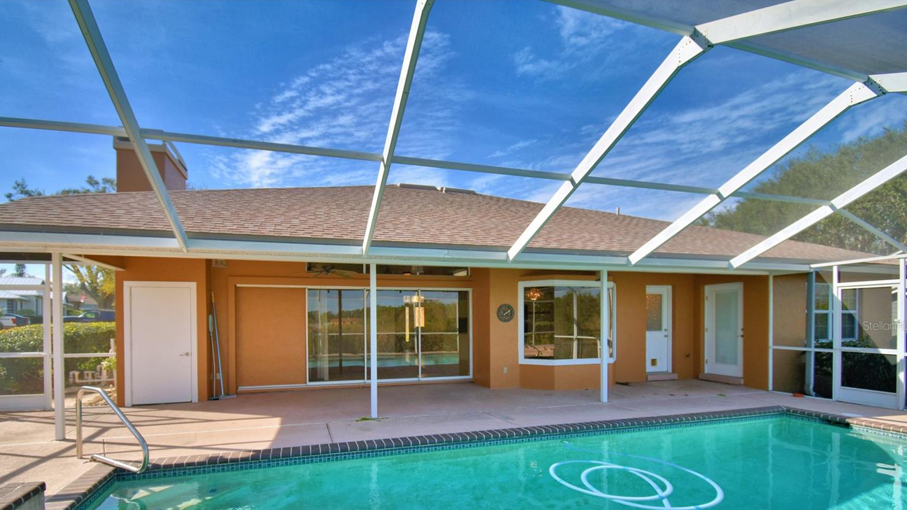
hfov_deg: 95.8
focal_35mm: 17
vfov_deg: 62.8
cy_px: 325
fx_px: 409
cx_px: 427
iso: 100
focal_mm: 10
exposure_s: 1/640
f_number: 4.5
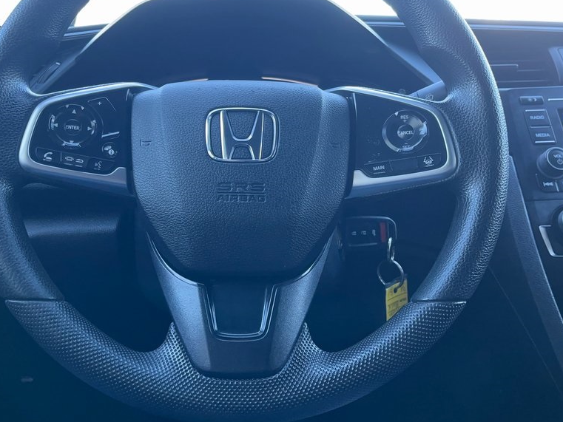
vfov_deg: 40.4
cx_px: 252
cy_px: 154
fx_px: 569
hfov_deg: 52.5
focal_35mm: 35
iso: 125
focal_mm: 5.1
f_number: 1.6
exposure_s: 1/121
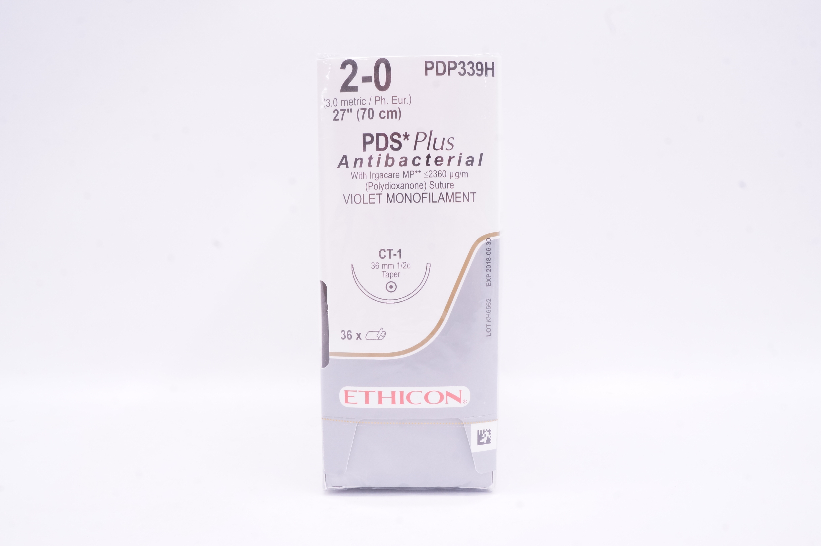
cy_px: 273
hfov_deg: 62.0
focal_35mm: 30
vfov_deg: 43.5
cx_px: 410
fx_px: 683
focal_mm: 20
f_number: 16
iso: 800
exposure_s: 1/13
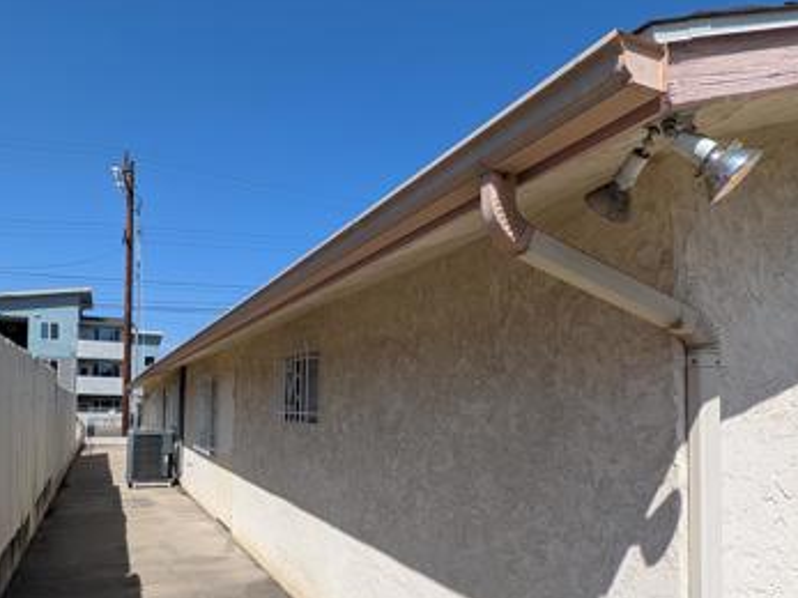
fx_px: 553
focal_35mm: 24
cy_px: 396
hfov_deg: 71.2
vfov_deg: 55.7
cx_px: 343
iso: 33
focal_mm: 1.54
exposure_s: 1/1333
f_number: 2.2
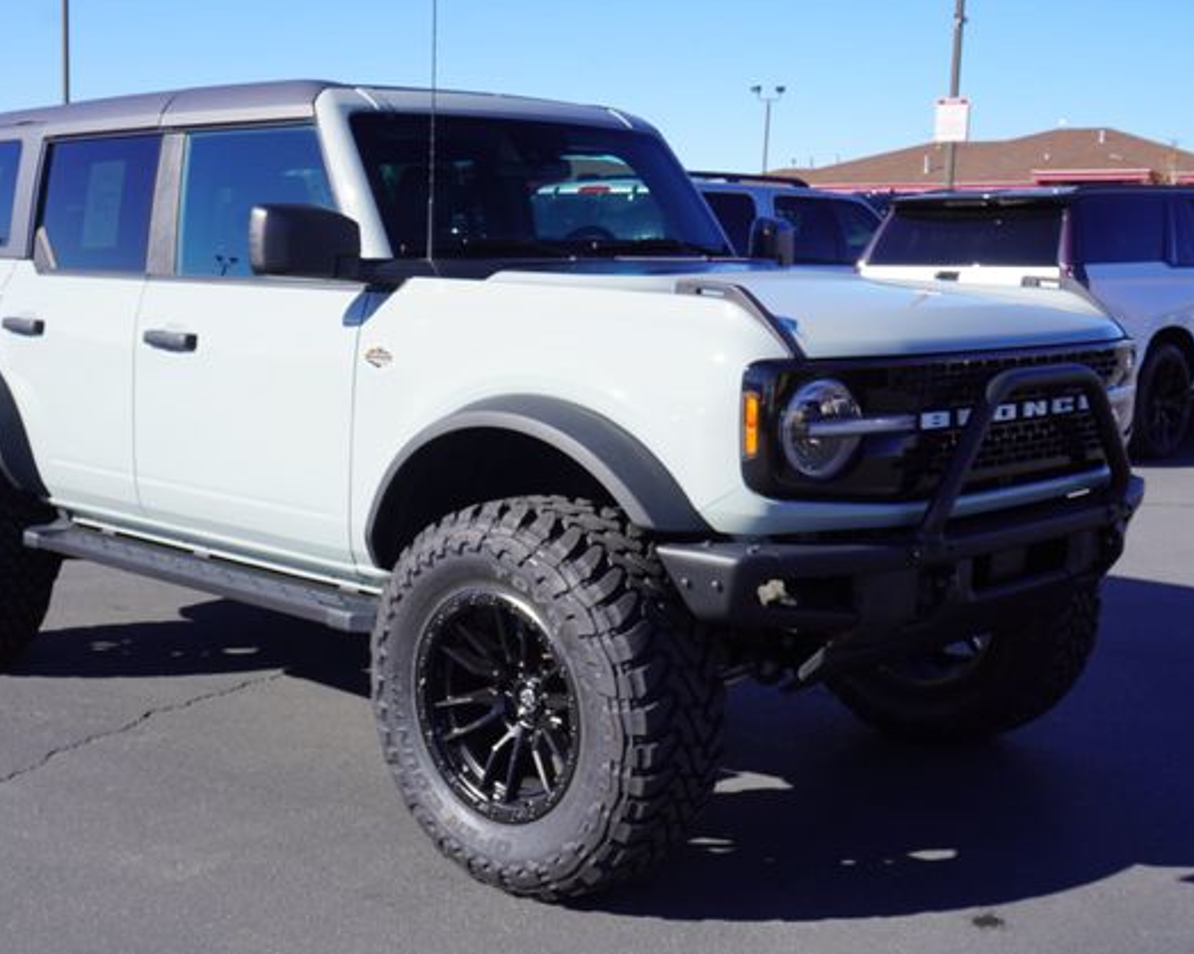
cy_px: 472
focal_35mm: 47
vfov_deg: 32.3
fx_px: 1645
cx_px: 486
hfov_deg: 39.7
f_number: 11
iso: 100
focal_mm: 27
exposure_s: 1/100
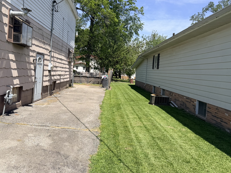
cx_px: 97
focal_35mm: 29
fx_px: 194
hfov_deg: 61.3
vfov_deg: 48.0
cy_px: 71
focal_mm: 6.76
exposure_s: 1/4975
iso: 80
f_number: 1.78
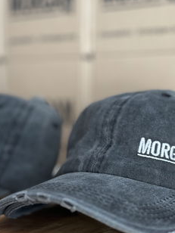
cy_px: 151
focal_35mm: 83
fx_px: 559
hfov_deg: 17.8
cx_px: 96
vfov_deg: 23.5
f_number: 1.78
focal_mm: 6.86
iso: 500
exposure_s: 1/40
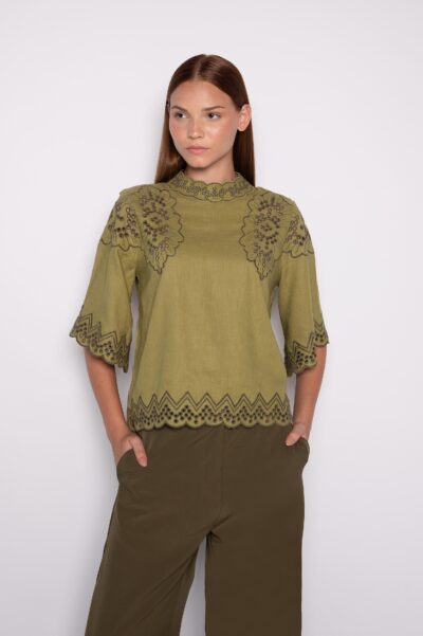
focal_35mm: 38
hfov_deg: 35.0
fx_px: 670
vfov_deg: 50.7
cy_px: 318
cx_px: 212
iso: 200
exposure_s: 1/160
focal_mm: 38
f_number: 7.1
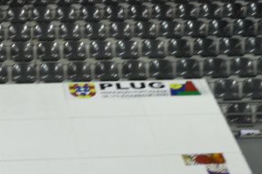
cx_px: 45
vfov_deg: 10.8
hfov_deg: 16.3
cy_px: 184
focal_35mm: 125
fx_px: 910
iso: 120
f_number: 3.6
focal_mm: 9.6
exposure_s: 1/60
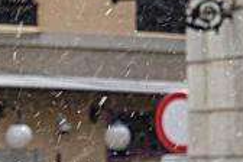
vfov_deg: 1.8
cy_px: 343
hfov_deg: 2.7
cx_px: -188
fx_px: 5211
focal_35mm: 772
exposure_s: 1/125
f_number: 8
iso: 800
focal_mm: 80
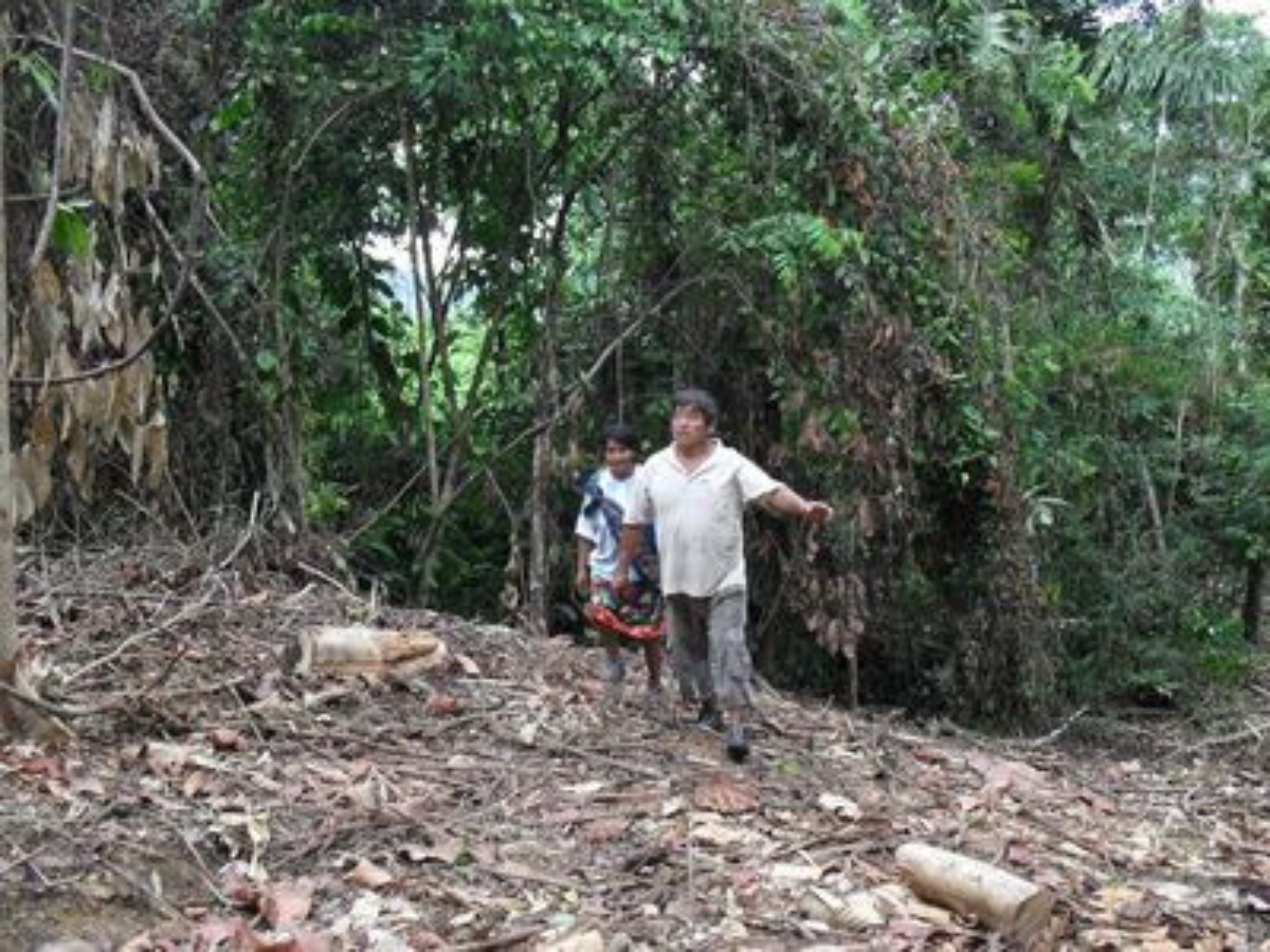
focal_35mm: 38
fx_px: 1394
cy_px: 476
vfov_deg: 37.7
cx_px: 635
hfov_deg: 49.0
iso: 80
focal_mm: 6.3
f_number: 2.8
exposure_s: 1/90
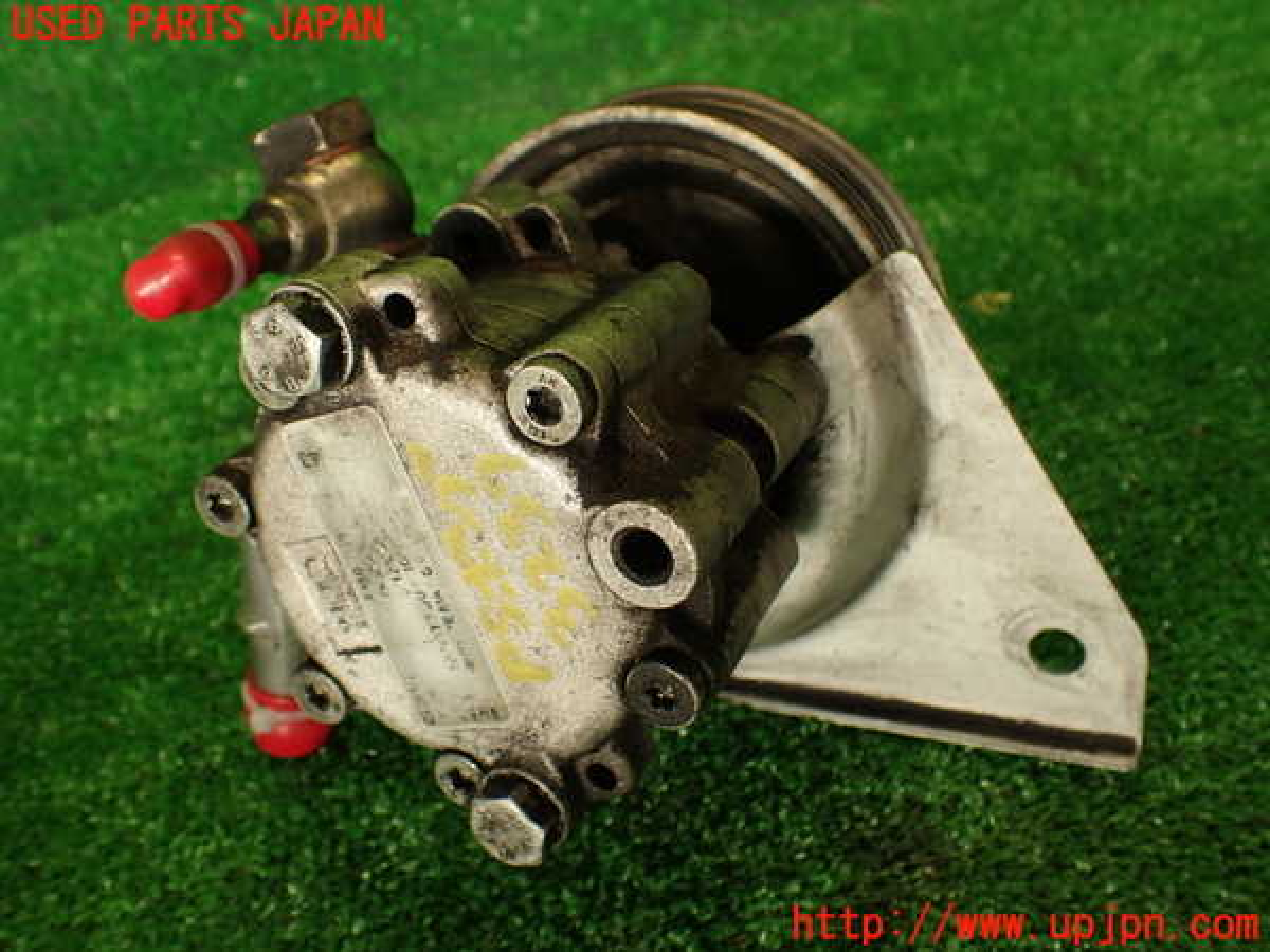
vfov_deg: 44.2
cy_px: 476
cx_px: 635
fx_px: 1174
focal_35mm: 32
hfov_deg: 56.8
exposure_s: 1/60
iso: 125
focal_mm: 5.79
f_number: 2.4
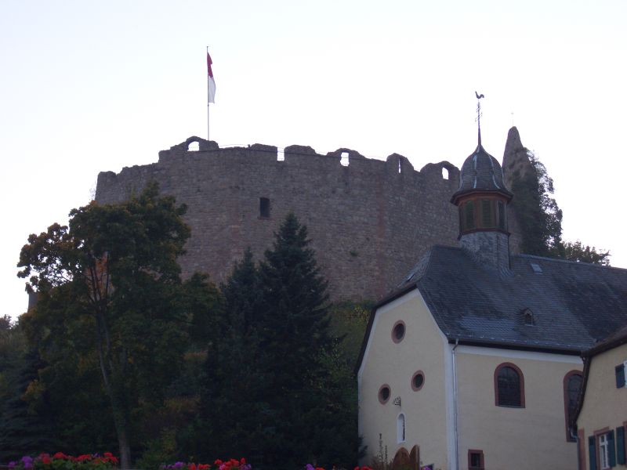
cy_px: 235
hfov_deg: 26.3
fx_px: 1340
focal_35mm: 74
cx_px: 314
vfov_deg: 19.9
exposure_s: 1/60
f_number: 3.9
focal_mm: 12.2
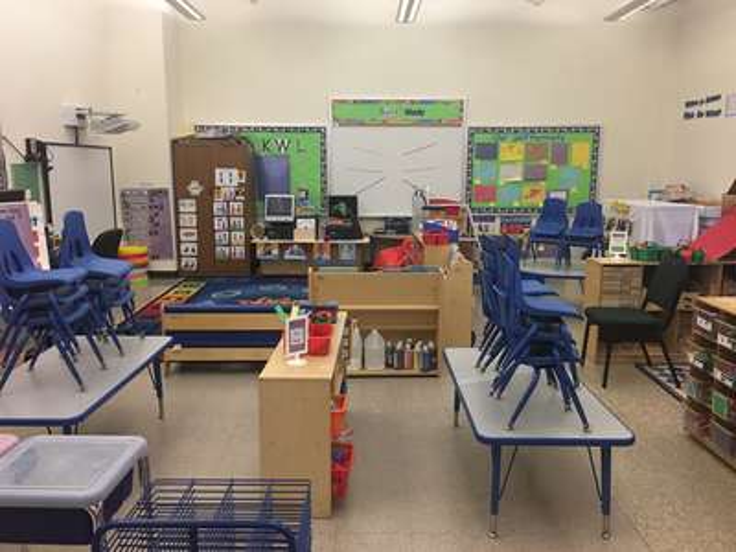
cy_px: 276
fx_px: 617
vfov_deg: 48.2
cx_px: 368
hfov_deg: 61.7
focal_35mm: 29
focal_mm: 4.15
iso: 64
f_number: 2.2
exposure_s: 1/15
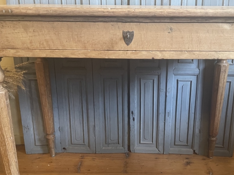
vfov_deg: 34.9
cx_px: 134
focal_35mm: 41
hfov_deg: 45.7
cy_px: 113
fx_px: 277
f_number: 1.6
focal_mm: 4.2
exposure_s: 1/33
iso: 500
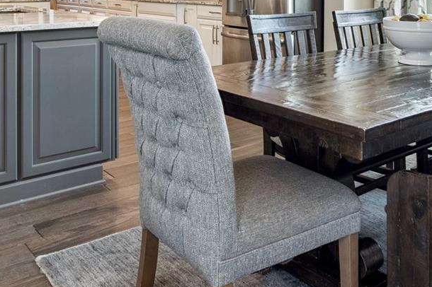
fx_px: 504
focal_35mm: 42
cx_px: 248
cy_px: -23
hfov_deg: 46.3
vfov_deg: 29.0
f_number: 10
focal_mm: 16
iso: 800
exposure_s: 1/40
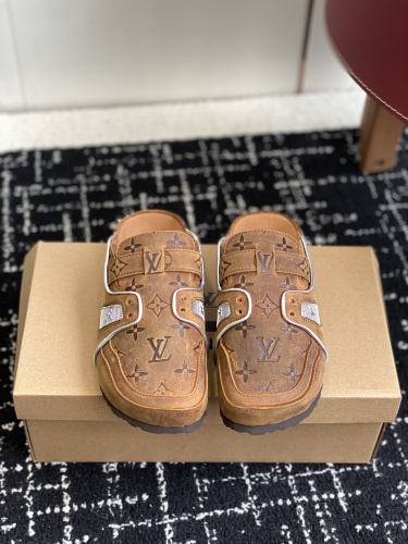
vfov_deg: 36.8
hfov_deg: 28.0
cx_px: 204
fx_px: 817
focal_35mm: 52
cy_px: 272
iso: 50
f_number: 2
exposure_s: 1/122
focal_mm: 6
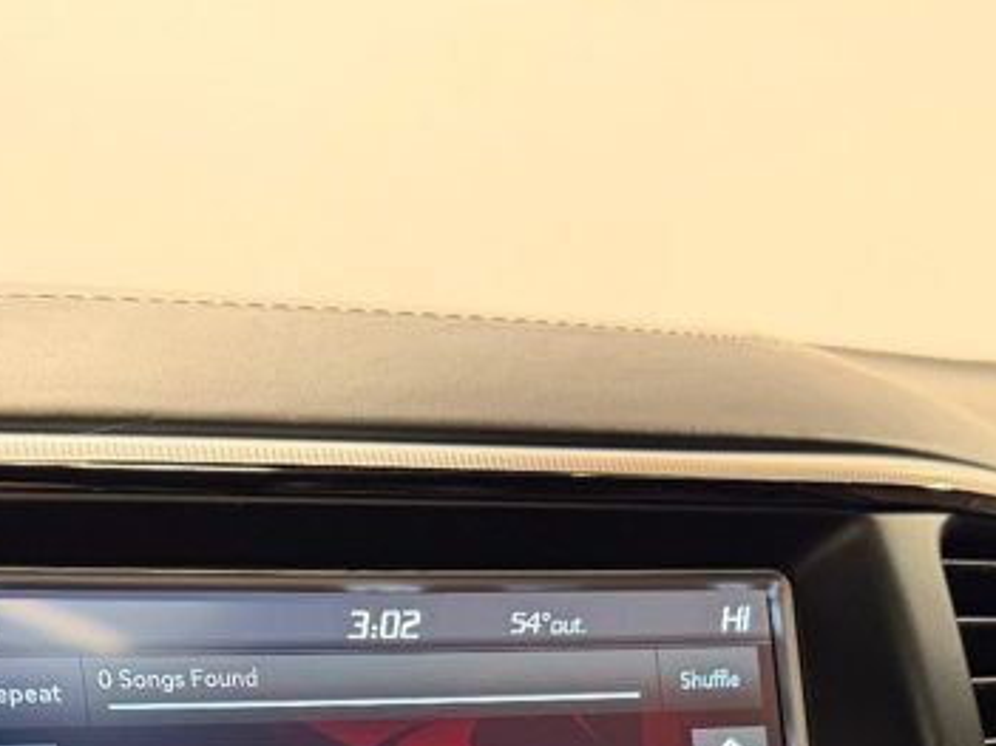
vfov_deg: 18.8
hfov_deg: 27.8
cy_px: 1084
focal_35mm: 70
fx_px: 2013
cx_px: 480
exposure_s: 1/60
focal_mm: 6.76
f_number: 1.78
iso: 250
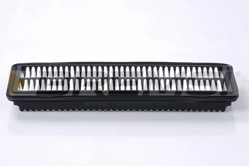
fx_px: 436
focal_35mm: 63
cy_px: 83
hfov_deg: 31.9
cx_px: 124
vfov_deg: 21.6
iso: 50
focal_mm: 63
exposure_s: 1/60
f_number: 13
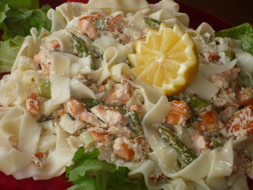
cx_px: 126
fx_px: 680
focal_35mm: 93
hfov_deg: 21.1
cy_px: 95
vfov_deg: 15.9
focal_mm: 16.3
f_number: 5.7
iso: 100
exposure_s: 1/50
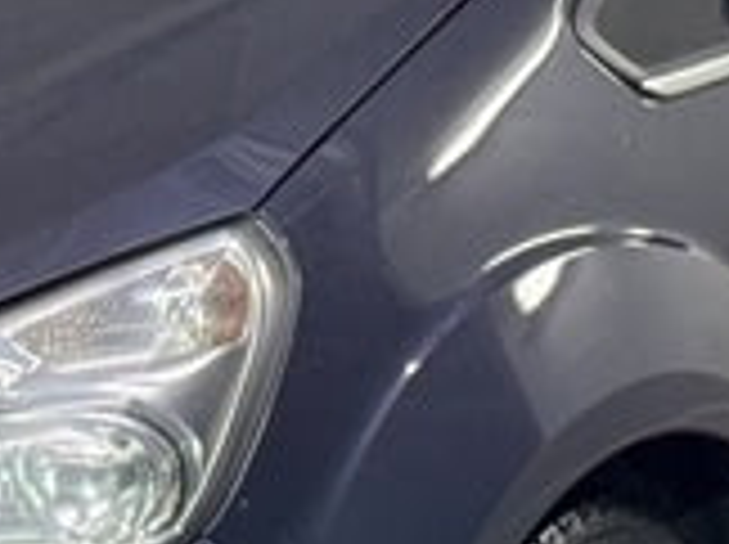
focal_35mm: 267
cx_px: 225
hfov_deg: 7.4
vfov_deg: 5.6
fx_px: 5615
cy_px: 272
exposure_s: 1/100
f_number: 1.78
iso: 80
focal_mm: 6.76
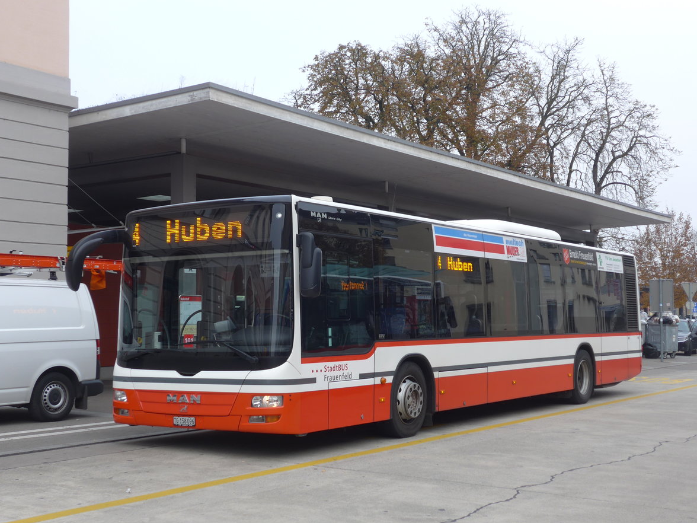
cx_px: 351
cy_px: 259
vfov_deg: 29.1
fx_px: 1007
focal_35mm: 50
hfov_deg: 38.2
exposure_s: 1/160
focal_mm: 10.1
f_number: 3.2
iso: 80
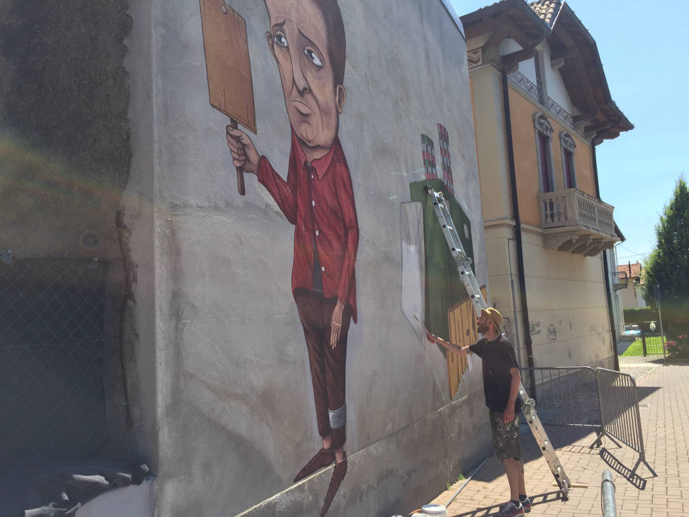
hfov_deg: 61.7
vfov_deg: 48.2
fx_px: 577
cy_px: 258
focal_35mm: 29
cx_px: 344
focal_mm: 4.15
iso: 32
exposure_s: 1/1099
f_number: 2.2
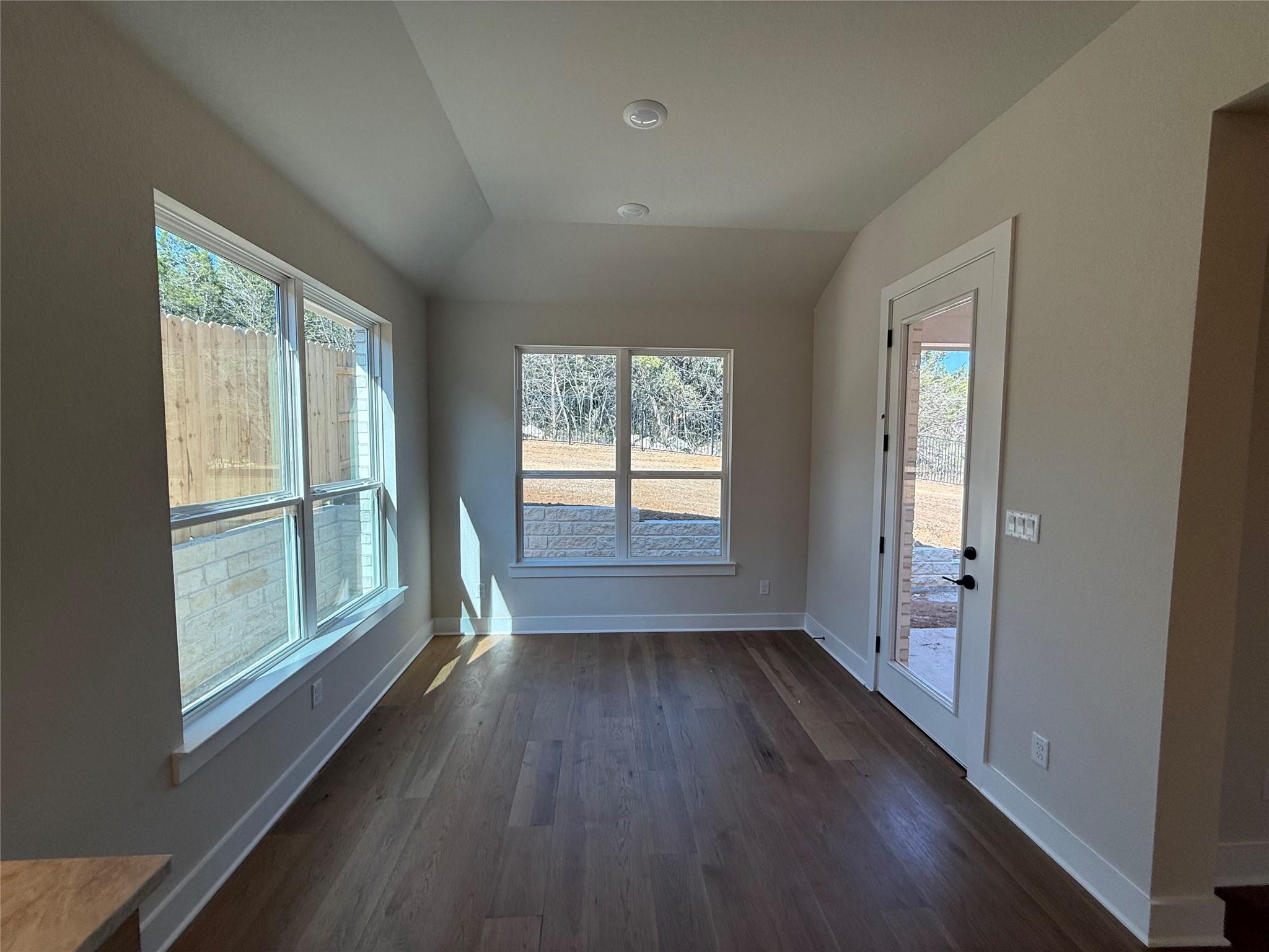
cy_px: 476
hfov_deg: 102.1
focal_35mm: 14
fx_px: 513
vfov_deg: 85.7
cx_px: 634
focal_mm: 2.22
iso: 50
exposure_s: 1/298
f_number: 2.2
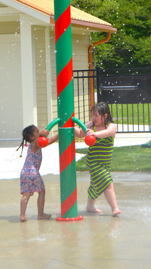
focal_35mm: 139
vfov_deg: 15.4
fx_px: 989
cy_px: 73
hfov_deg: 8.7
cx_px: 88
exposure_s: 1/1600
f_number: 6.3
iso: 400
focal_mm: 55
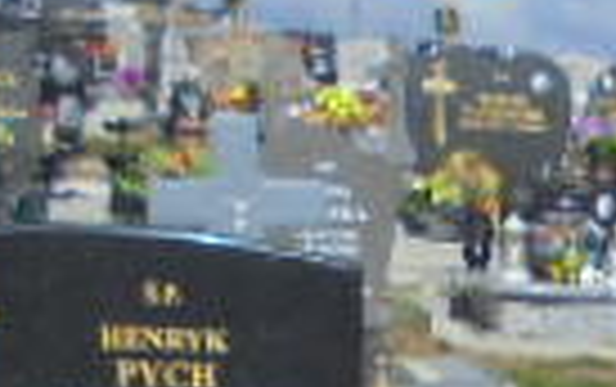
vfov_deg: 7.2
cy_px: 1053
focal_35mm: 168
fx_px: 2824
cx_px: 1236
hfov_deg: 11.3
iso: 100
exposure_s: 1/125
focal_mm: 6.1
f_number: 12.5
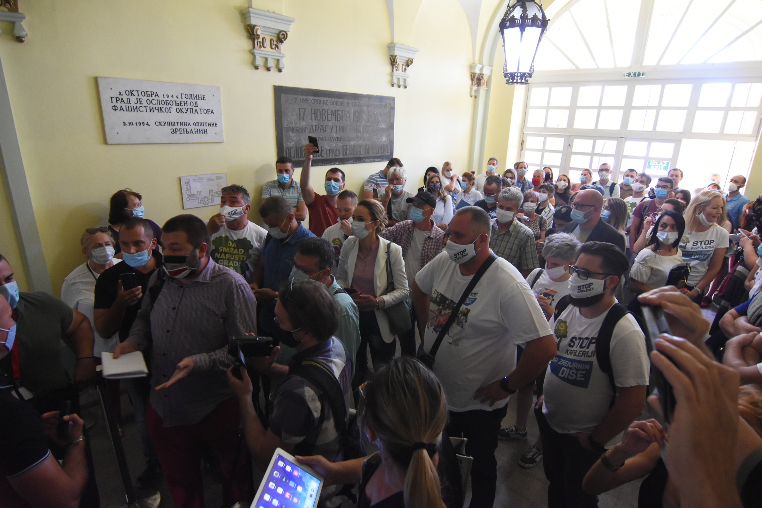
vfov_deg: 67.4
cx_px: 381
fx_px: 381
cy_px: 254
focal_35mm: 18
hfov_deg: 90.0
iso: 2000
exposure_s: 1/100
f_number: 4
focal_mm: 12
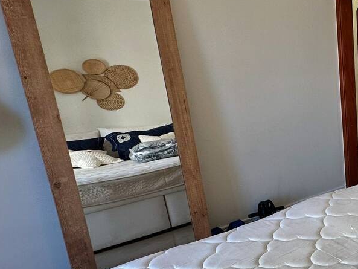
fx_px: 352
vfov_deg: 41.8
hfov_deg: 39.3
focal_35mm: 34
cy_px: 144
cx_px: 429
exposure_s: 1/120
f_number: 2.2
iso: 80
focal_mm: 2.22
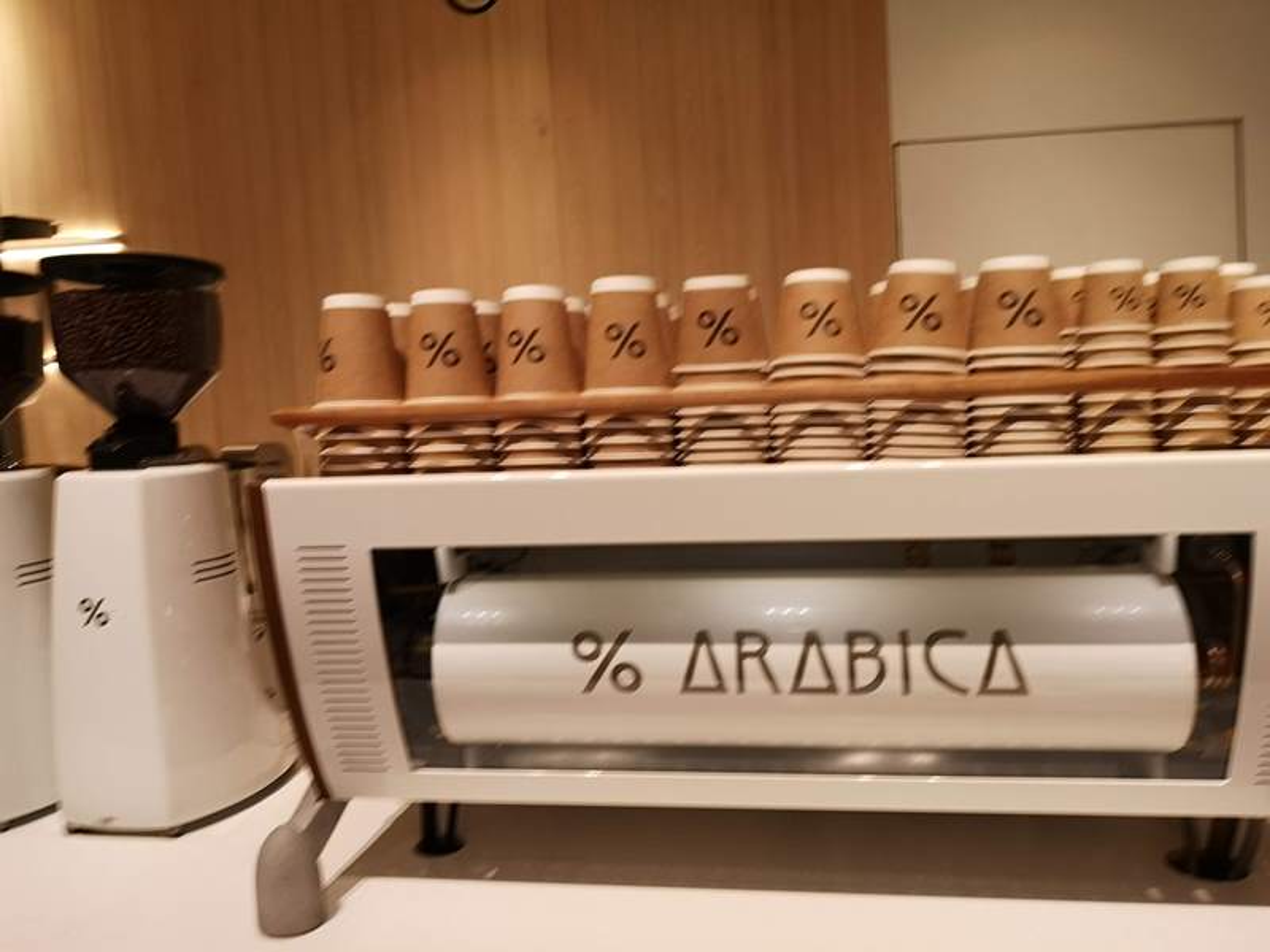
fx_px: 991
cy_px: 476
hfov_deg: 65.3
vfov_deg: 51.4
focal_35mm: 27
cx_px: 635
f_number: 1.8
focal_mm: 3.95
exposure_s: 1/50
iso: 64
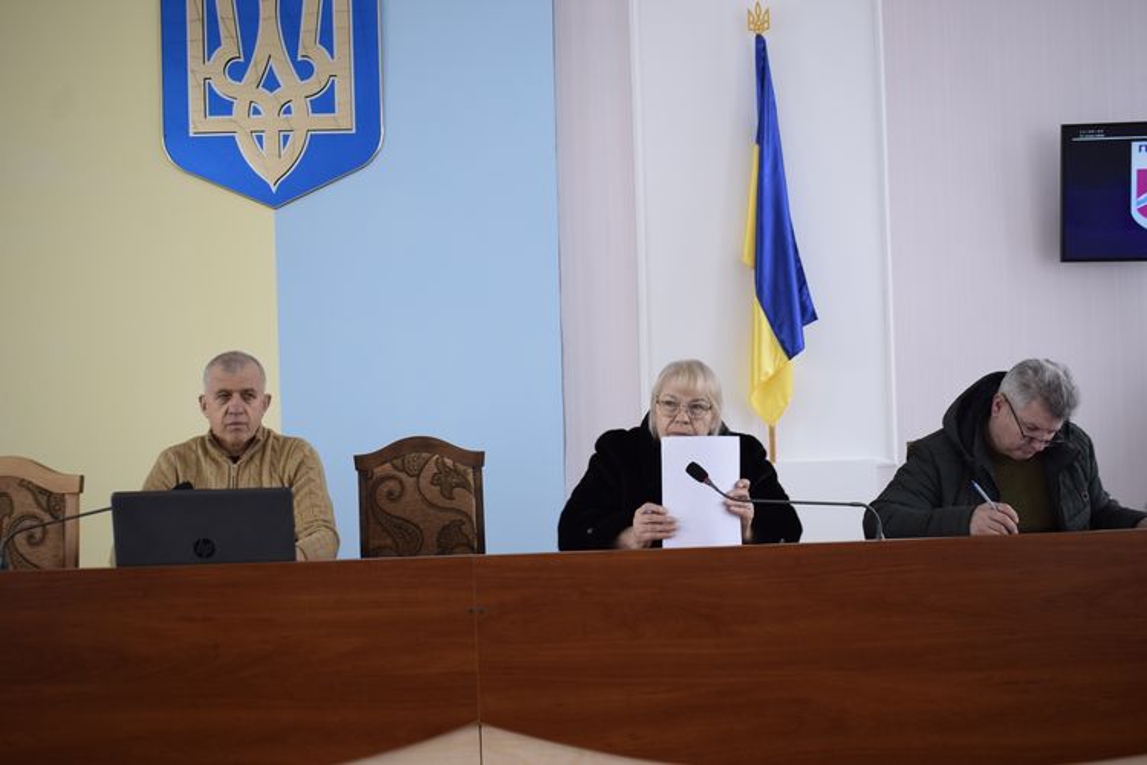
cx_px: 574
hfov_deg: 51.3
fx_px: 1195
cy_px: 382
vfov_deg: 35.5
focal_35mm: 38
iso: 400
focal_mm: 25
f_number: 5
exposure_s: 1/100
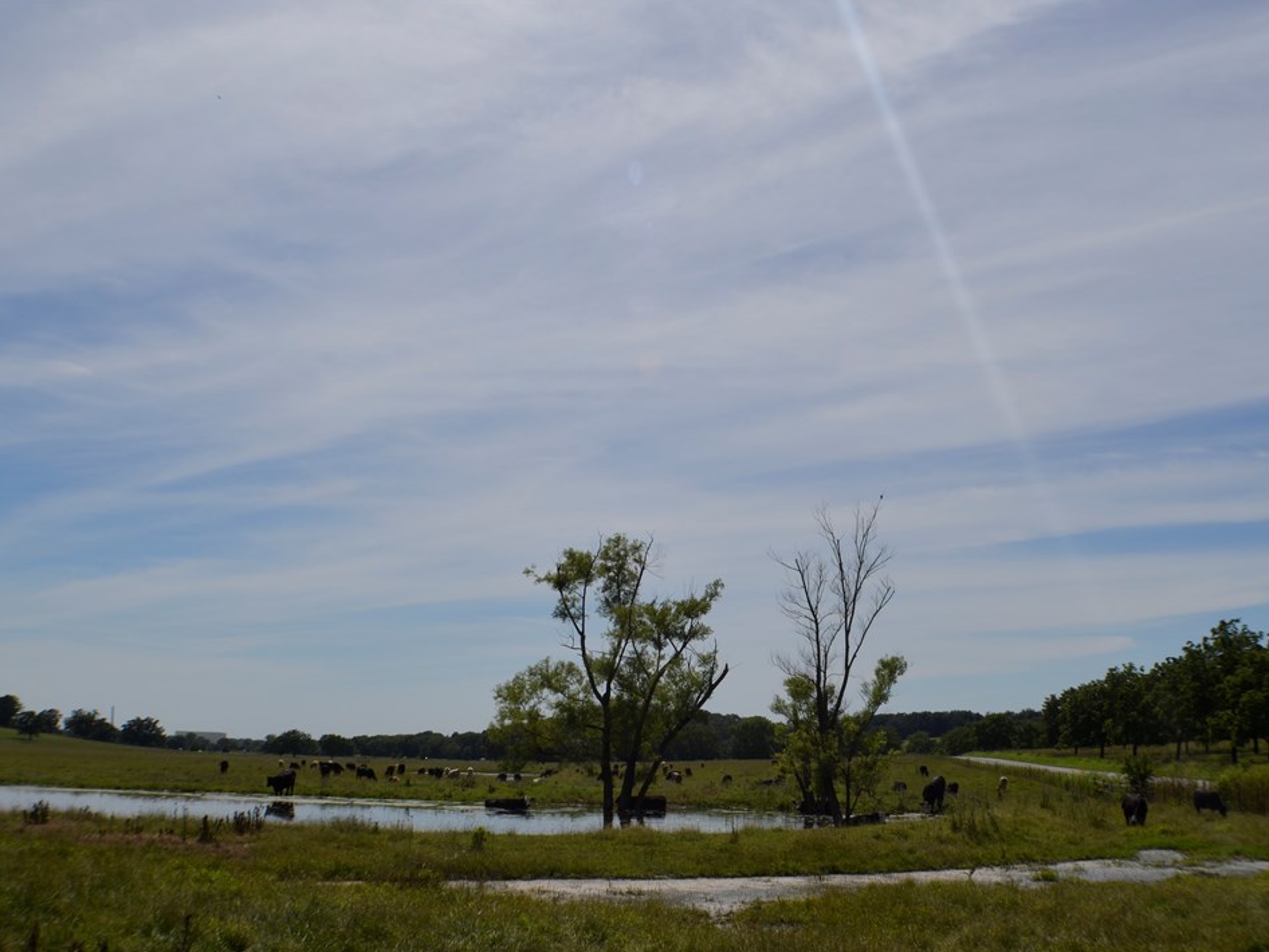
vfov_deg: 27.5
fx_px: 1943
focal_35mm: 53
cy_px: 477
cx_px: 632
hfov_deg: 36.2
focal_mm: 32
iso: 100
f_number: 10
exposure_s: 1/400
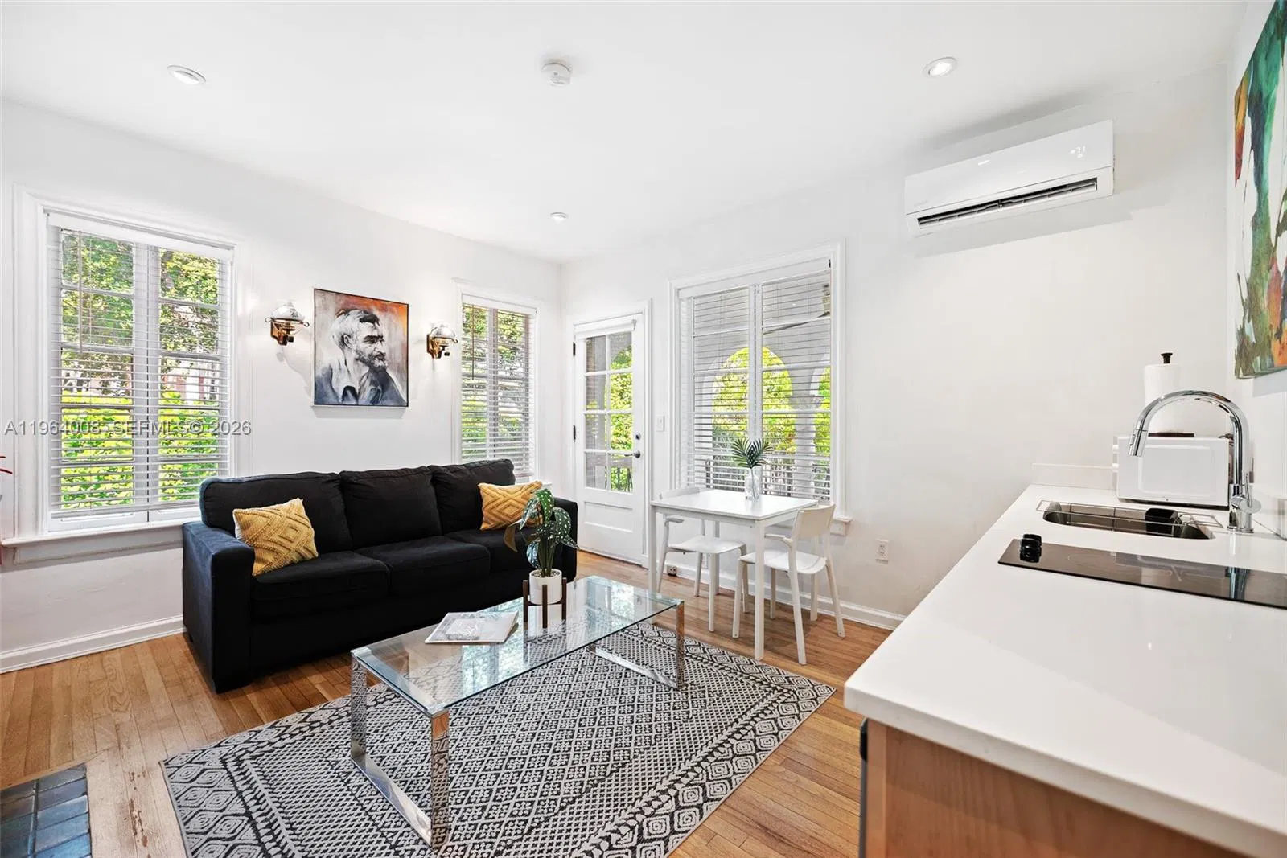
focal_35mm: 14
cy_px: 429
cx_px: 644
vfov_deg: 81.2
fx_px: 501
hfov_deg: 104.2
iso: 100
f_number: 2.8
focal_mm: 14
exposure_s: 1/20
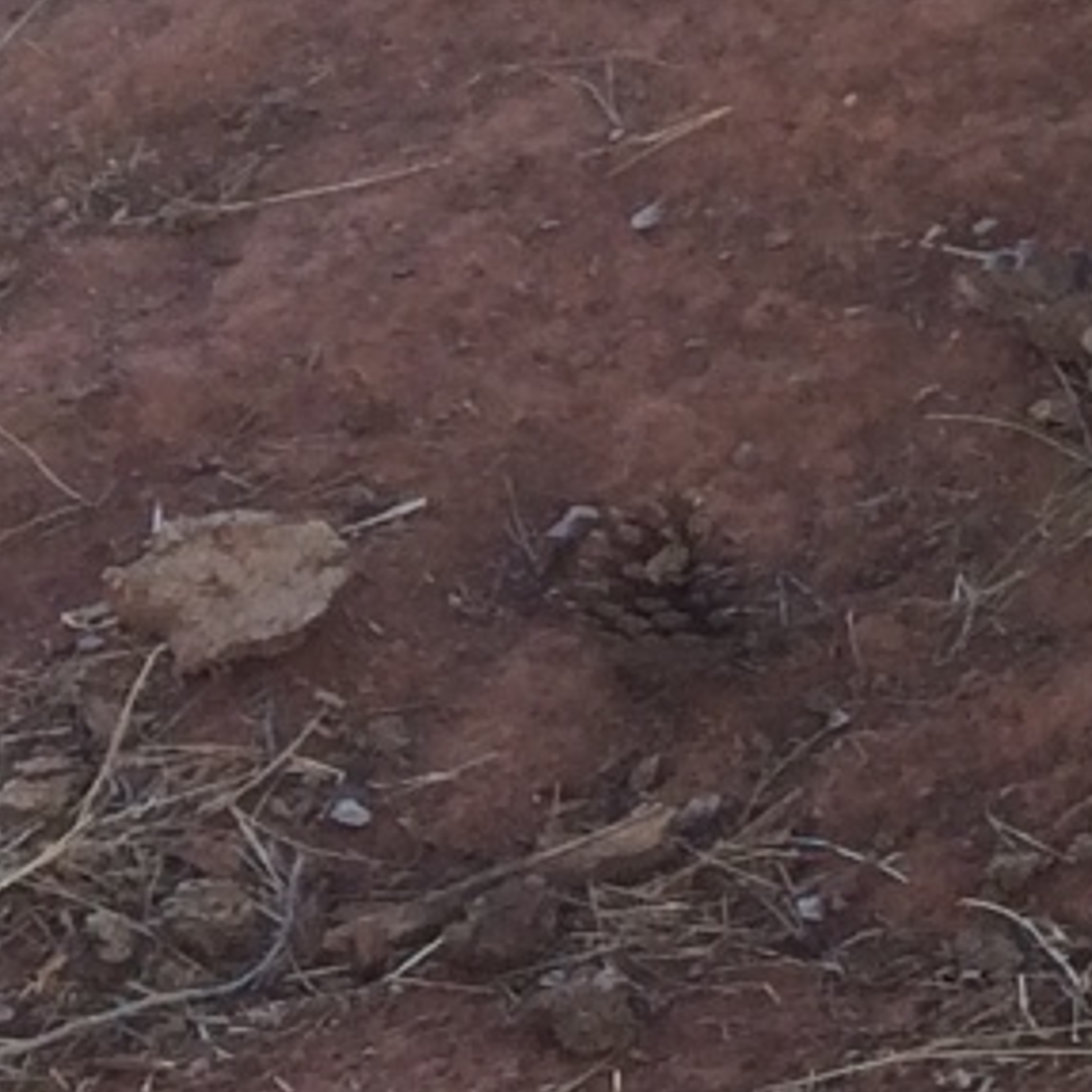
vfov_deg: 8.8
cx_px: 3219
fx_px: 6531
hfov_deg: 8.2
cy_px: -1362
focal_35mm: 183
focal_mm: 4.15
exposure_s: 1/150
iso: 32
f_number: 2.2
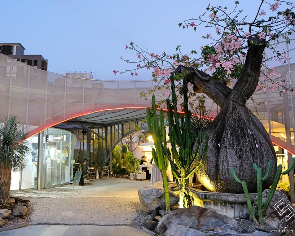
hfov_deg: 57.0
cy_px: 119
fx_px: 271
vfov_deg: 47.1
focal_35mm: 31
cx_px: 129
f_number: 2.8
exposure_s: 1/60
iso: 2000
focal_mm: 18
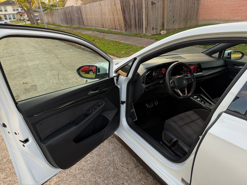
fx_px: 171
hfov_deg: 71.6
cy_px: 92
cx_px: 124
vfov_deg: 56.8
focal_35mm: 24
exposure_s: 1/202
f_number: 1.78
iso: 125
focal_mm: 6.76
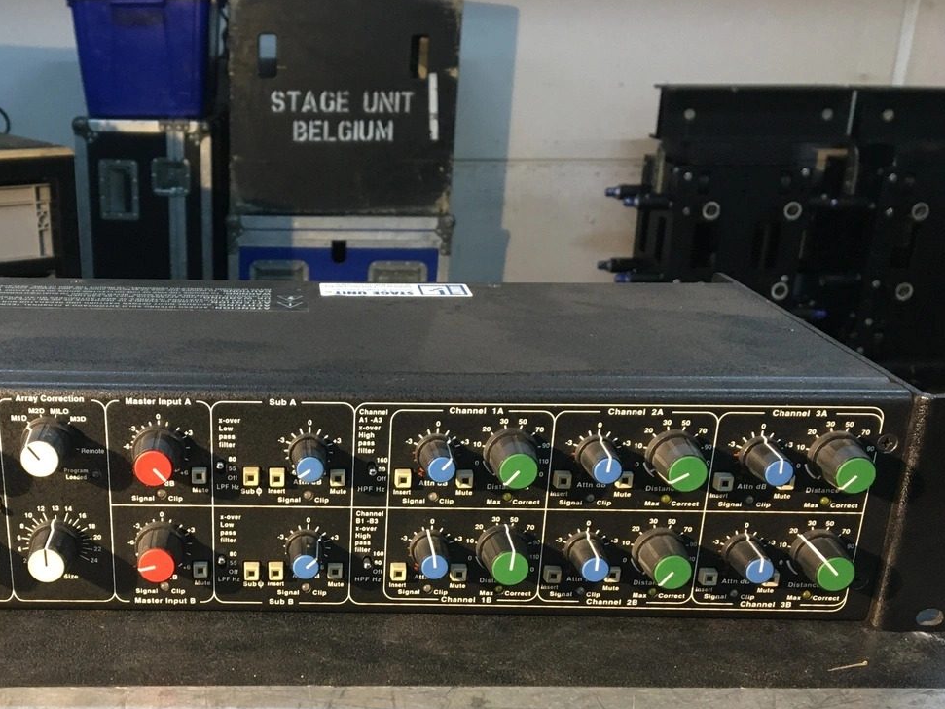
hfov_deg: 42.9
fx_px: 1174
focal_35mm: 43
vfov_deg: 33.1
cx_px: 277
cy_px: 504
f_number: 2.2
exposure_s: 1/33
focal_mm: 4.15
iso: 125
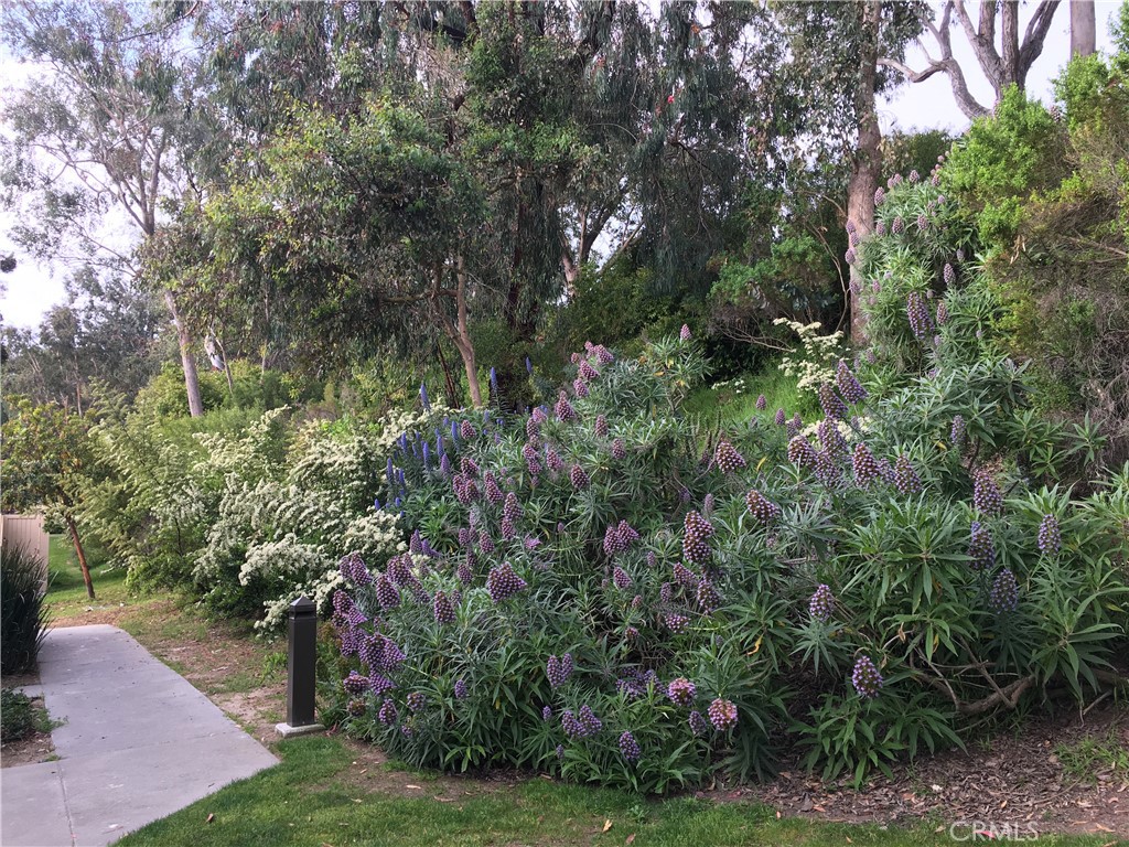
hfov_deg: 61.7
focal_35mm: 29
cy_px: 424
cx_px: 564
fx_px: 946
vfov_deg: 48.2
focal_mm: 4.15
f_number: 2.2
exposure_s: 1/136
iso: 25
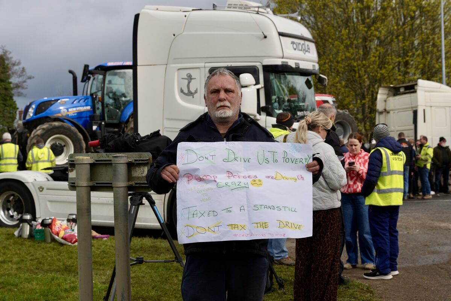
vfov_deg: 20.6
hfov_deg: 30.5
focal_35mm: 66
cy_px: 150
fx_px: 827
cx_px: 226
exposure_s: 1/800
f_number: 5
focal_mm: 44.3
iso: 125
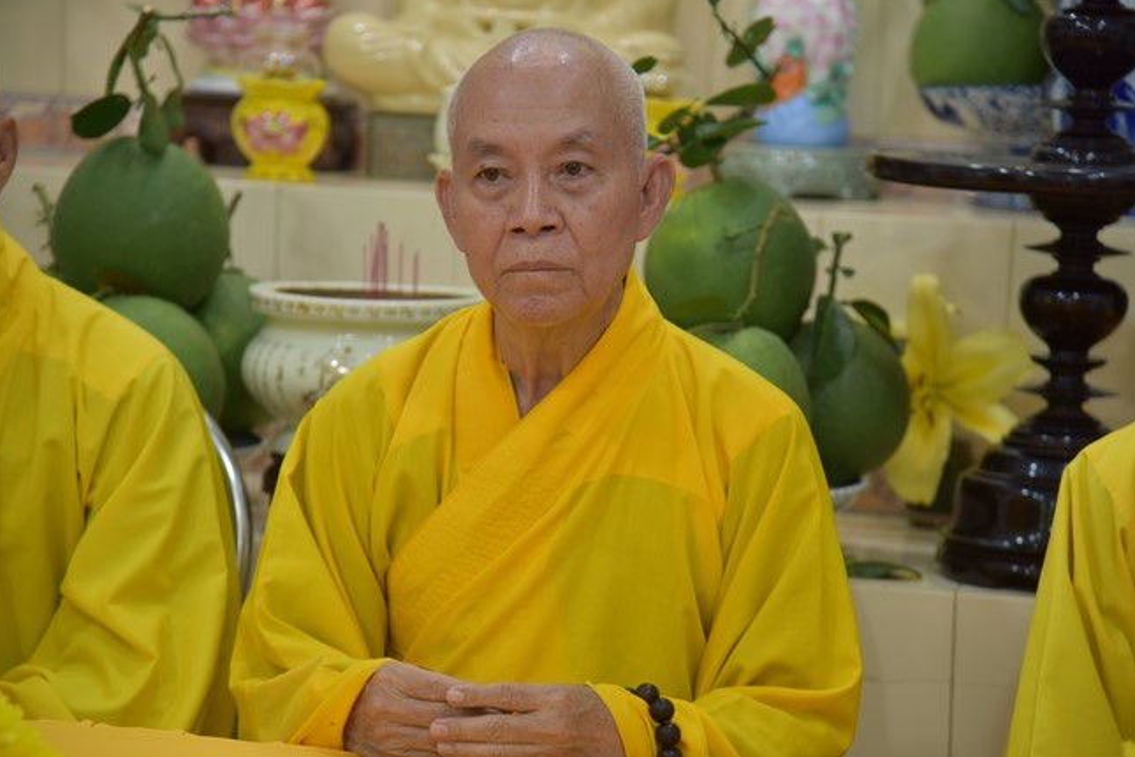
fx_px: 3815
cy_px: 377
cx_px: 565
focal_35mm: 121
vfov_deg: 11.3
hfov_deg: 16.9
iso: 1000
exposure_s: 1/125
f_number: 4
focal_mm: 120
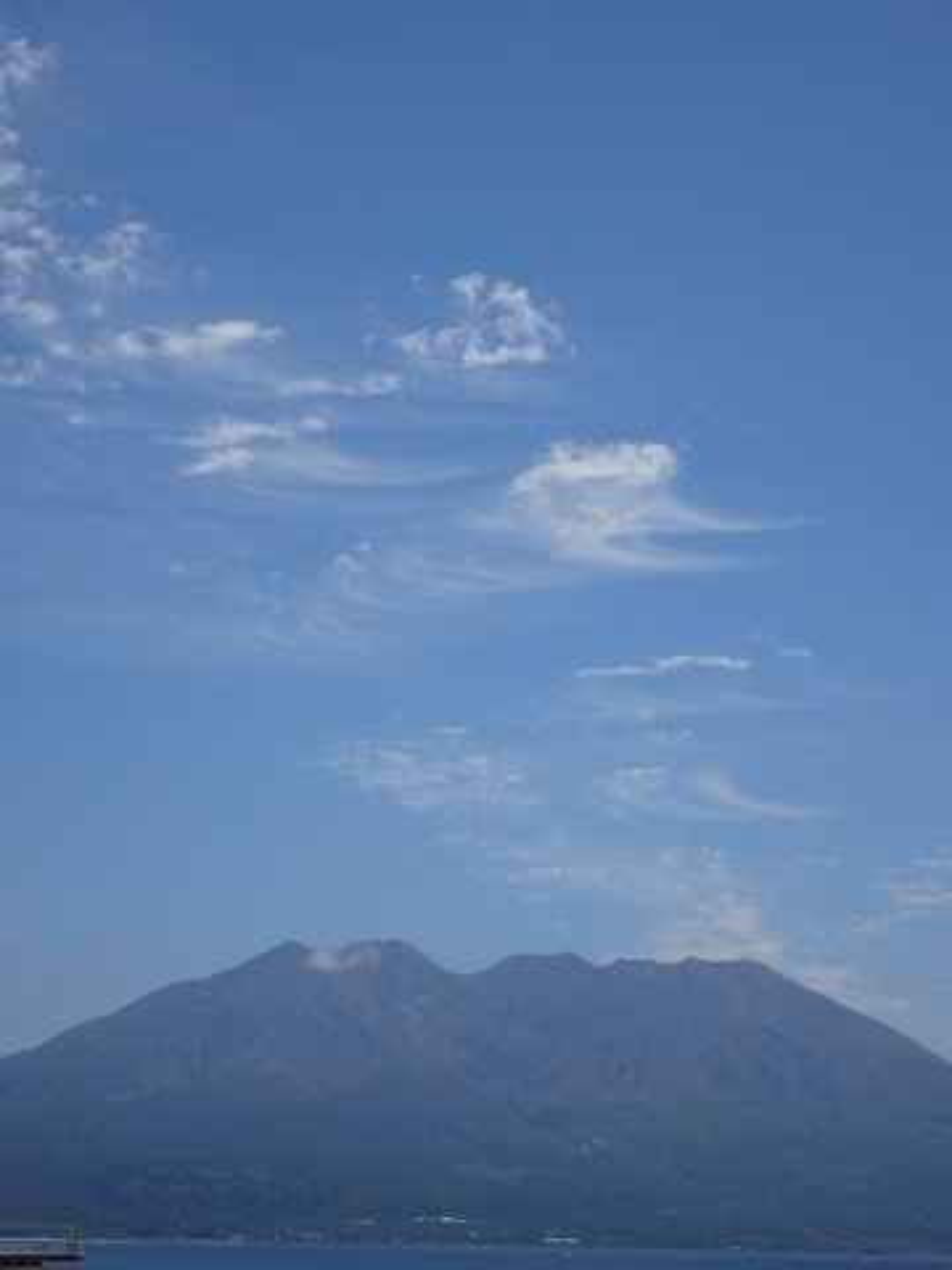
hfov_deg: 21.6
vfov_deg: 28.6
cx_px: 476
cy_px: 635
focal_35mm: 68
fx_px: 2493
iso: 80
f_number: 4.5
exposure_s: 1/1250
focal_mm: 11.66
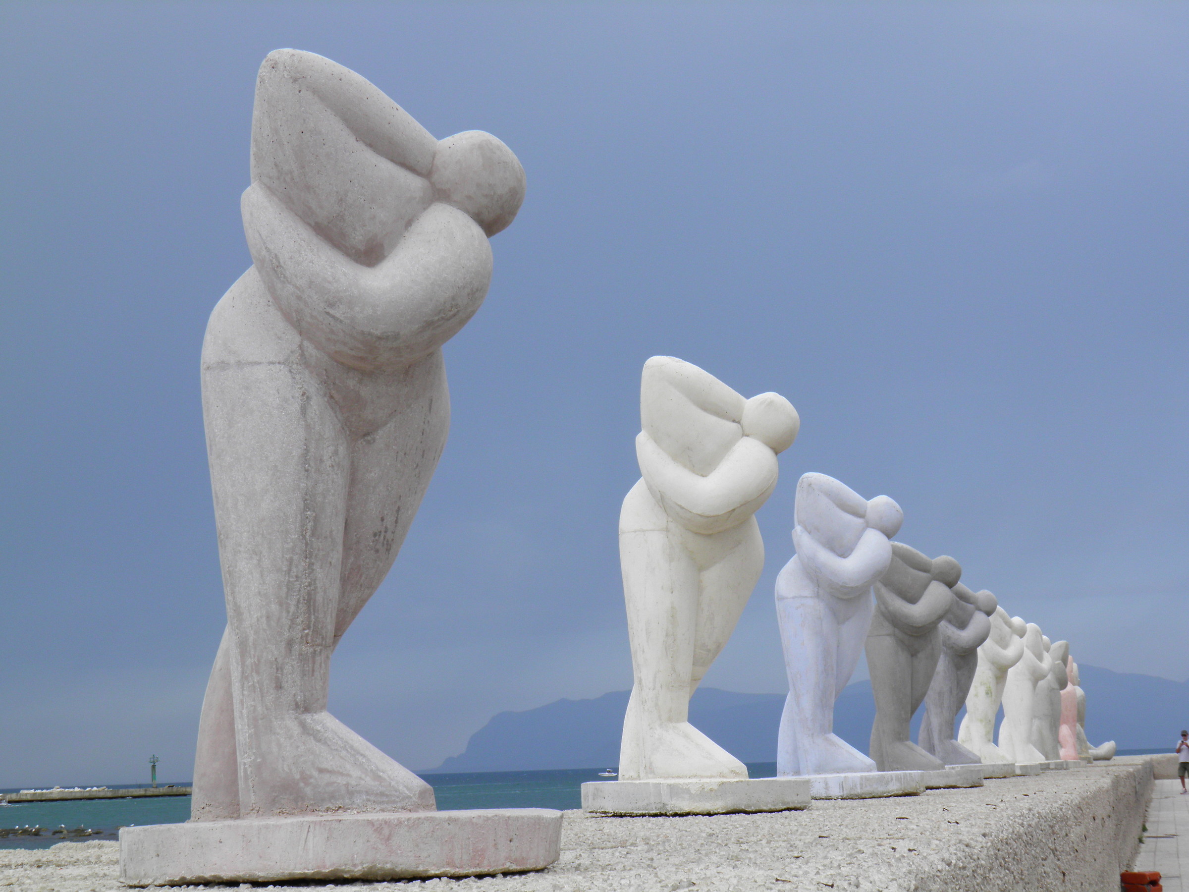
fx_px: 2130
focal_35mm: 62
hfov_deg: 31.2
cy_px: 446
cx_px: 594
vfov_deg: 23.7
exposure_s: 1/160
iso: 50
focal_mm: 11.2
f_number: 6
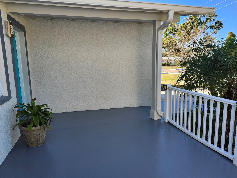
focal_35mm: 23
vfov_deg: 58.9
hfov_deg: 73.9
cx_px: 118
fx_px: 157
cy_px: 89
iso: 25
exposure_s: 1/431
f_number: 1.8
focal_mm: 5.54
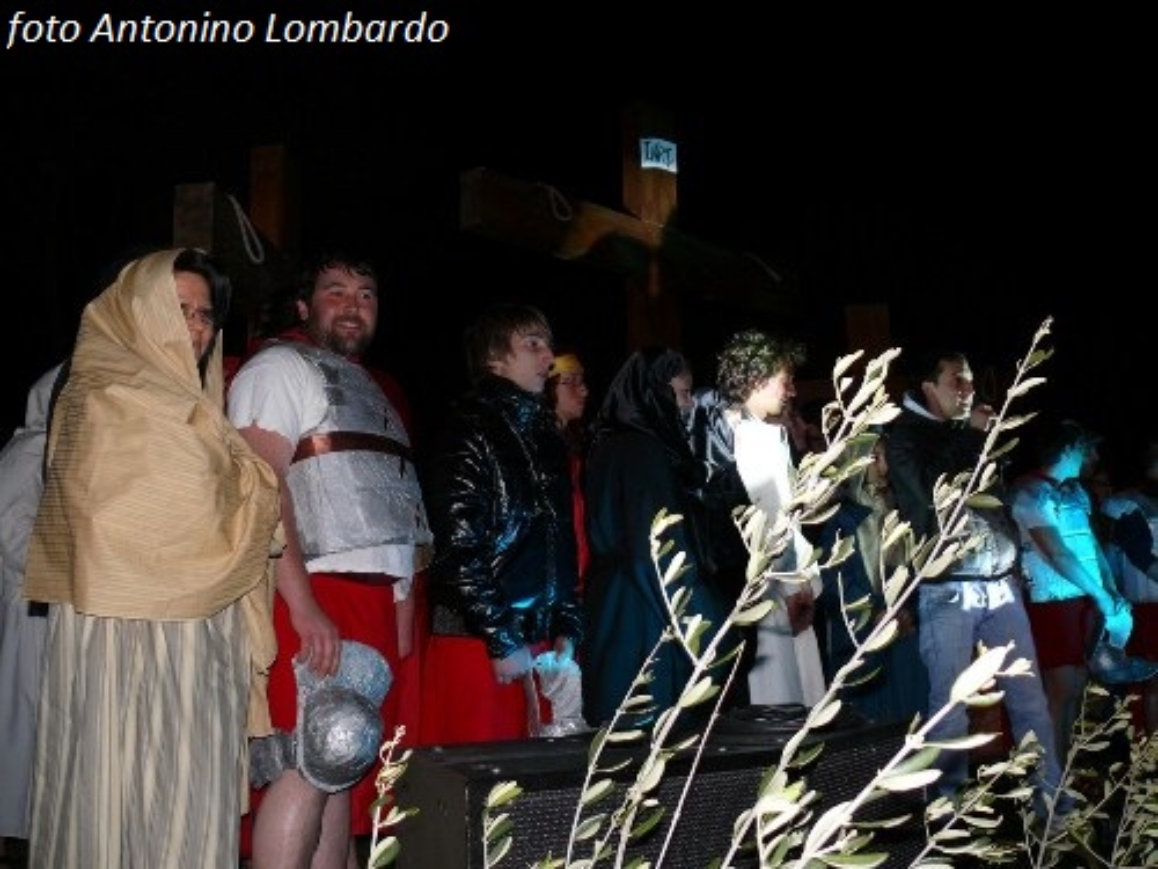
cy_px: 434
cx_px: 579
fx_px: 1171
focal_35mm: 35
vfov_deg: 40.7
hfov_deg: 52.6
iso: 100
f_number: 2.8
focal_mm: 7.4
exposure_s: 1/30
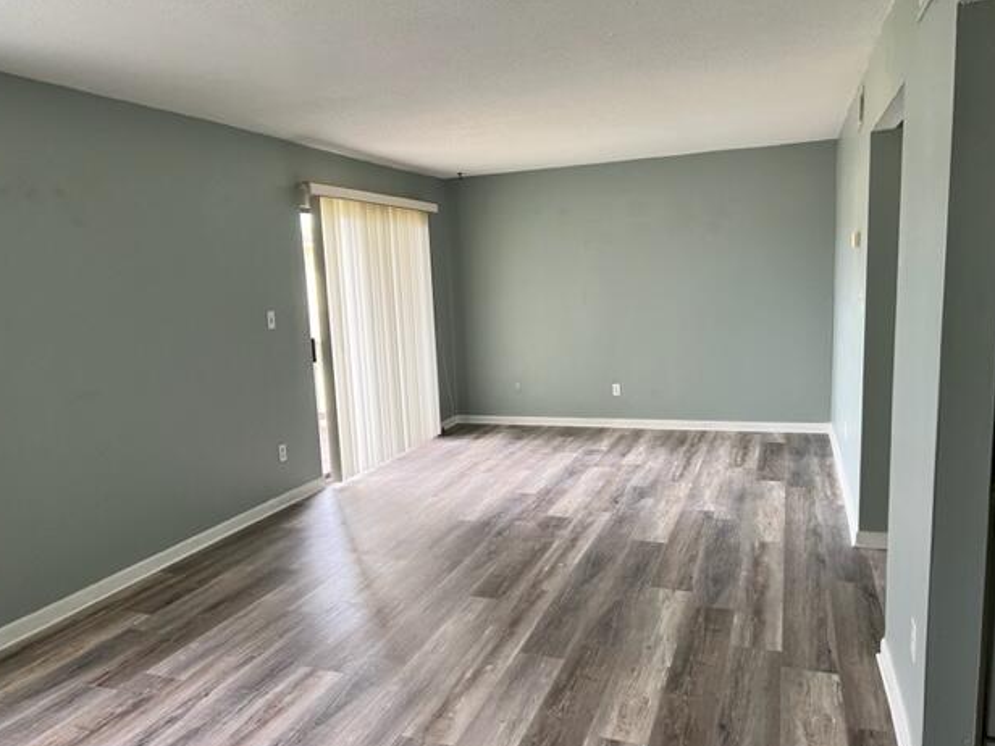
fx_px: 776
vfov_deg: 51.3
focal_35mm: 27
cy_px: 383
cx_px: 496
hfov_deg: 65.3
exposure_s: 1/97
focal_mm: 5.7
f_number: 1.5
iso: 125
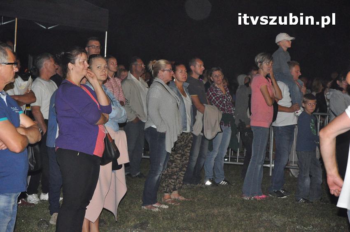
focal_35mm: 105
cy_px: 116
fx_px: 1020
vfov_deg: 13.0
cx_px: 175
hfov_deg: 19.5
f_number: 5.6
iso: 3200
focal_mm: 70
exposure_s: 1/60
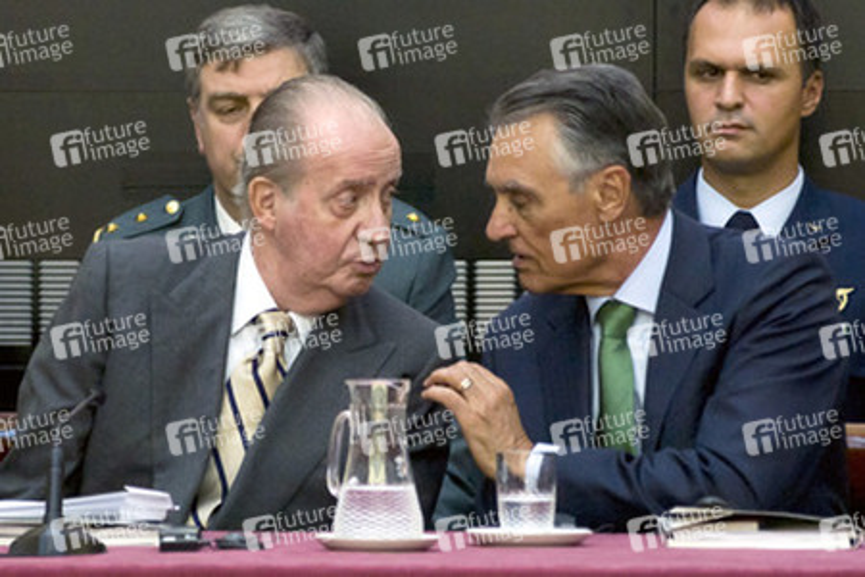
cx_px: 432
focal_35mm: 359
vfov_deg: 3.8
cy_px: 288
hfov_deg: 5.7
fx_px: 8625
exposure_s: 1/250
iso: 800
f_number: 4.8
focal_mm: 179
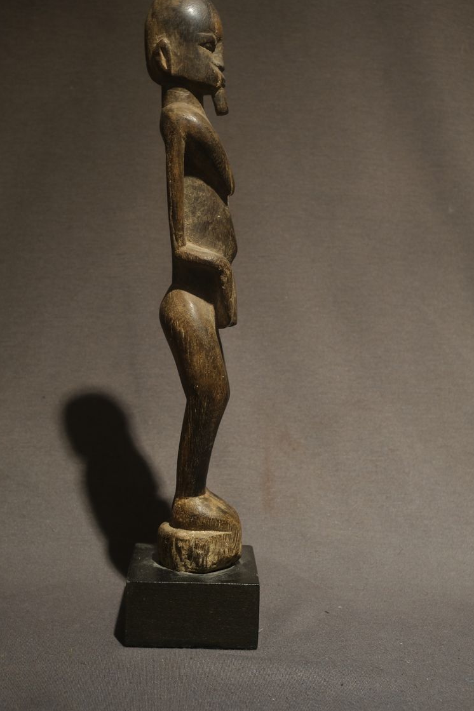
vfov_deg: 42.7
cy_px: 316
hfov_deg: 29.2
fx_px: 908
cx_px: 211
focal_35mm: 46
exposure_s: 1/17
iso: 800
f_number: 7.1
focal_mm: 27
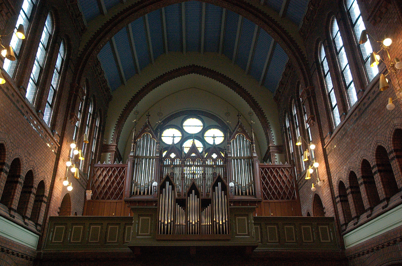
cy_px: 133
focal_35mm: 30
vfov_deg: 43.4
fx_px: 334
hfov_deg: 62.1
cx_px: 201
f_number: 4.5
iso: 800
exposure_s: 1/60
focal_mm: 20
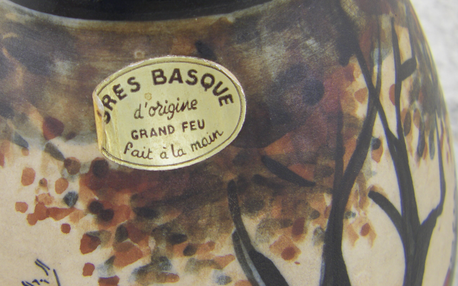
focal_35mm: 51
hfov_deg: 39.4
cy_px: 106
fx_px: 637
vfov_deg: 25.3
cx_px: 181
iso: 64
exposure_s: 1/60
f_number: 3.5
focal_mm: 6.3
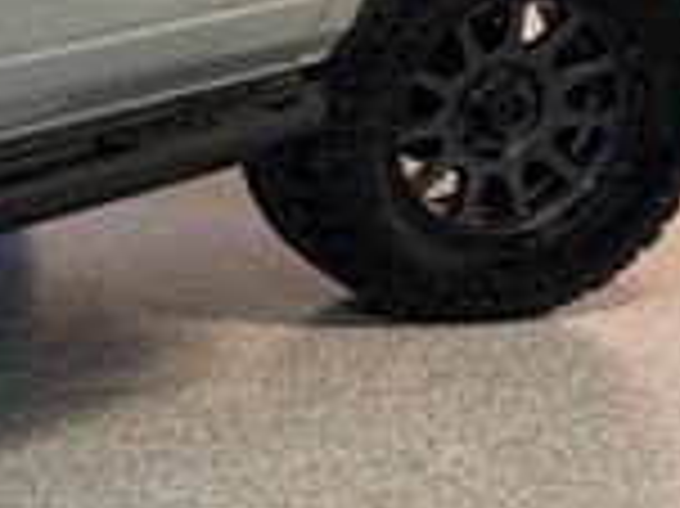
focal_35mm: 110
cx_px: -581
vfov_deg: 13.4
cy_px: 90
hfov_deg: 15.2
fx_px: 2159
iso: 125
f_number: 1.6
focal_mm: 5.96
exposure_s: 1/60
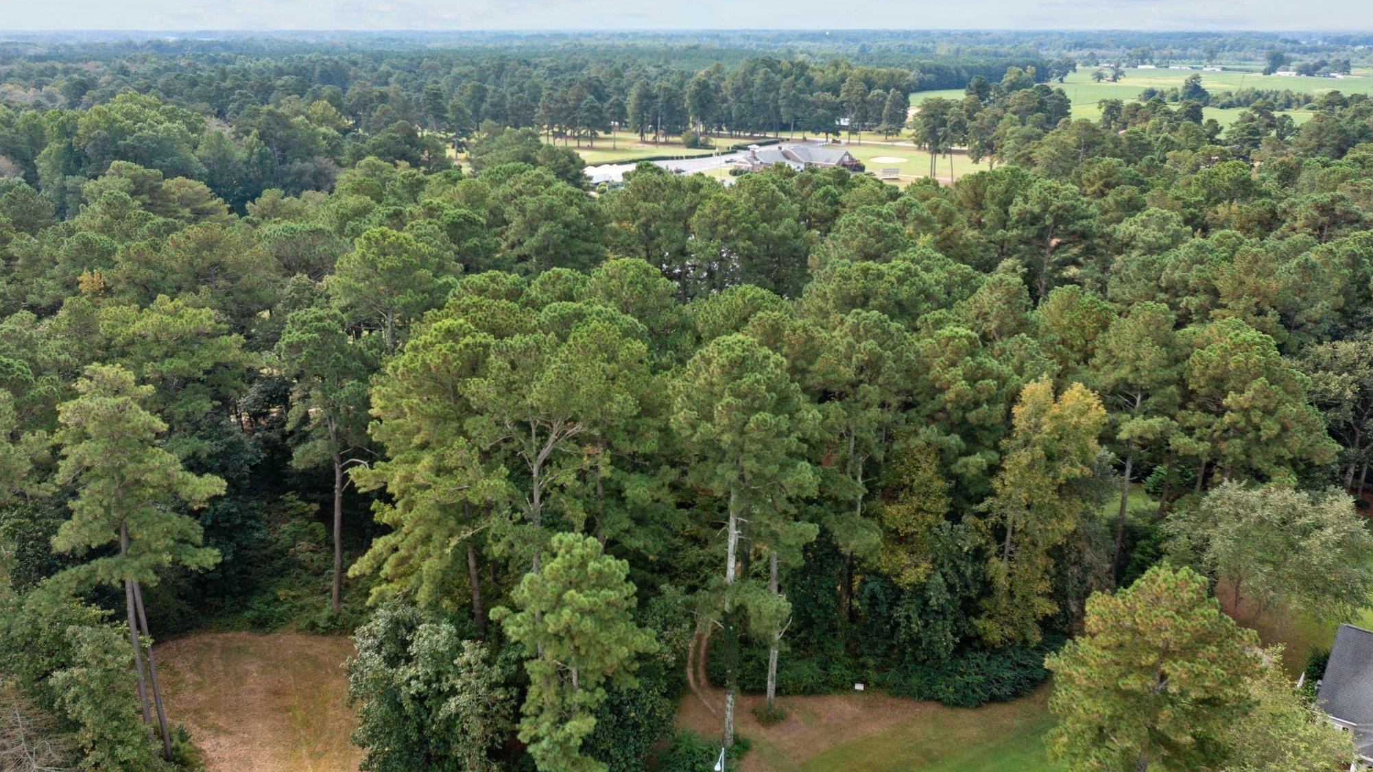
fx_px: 1092
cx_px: 680
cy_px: 450
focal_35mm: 30
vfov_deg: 38.8
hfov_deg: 64.3
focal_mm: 10.26
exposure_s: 1/500
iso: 100
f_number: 4.5
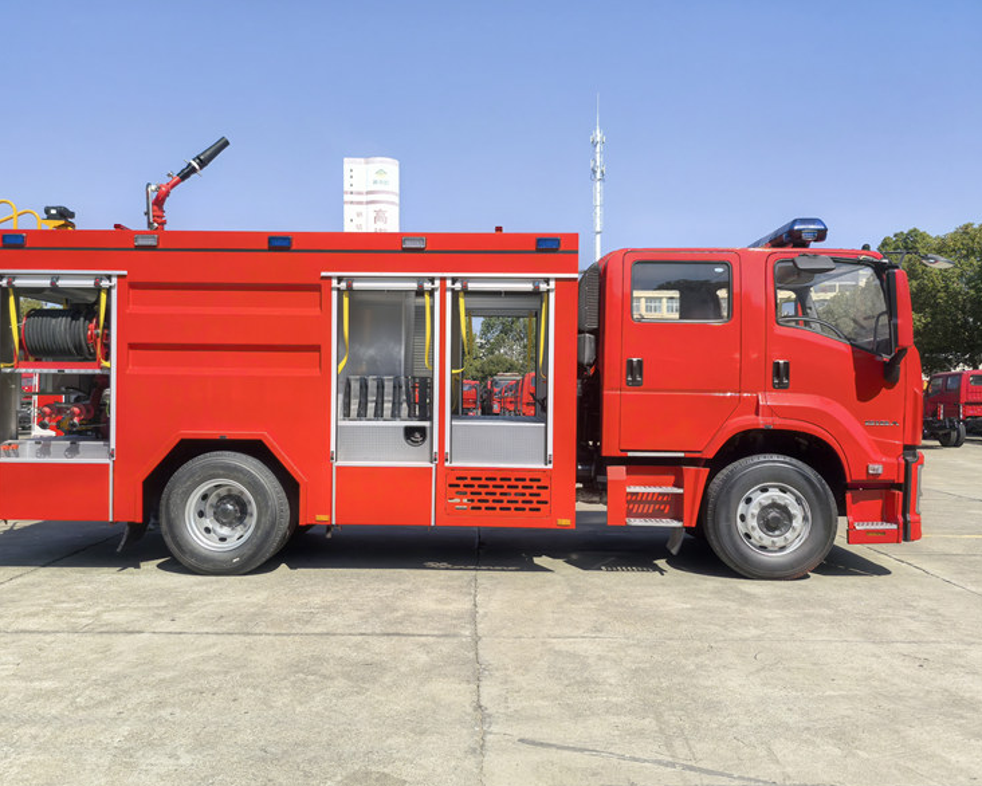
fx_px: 930
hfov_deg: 55.6
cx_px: 449
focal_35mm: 32
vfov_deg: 45.8
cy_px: 390
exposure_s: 1/8475
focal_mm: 5.75
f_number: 1.4
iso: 50
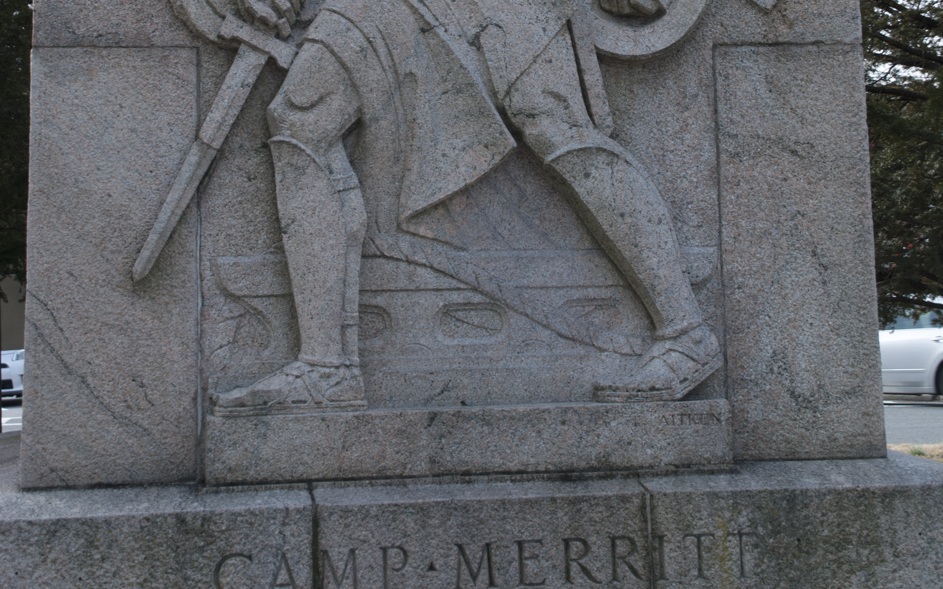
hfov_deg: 25.6
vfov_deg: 15.9
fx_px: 2076
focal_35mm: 81
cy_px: 41
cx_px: 471
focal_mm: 35
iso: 100
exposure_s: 1/125
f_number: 5.6
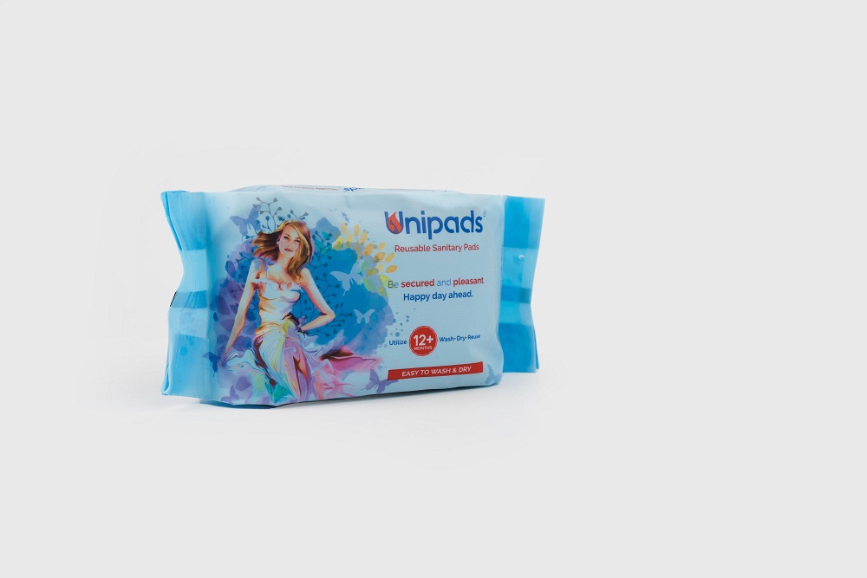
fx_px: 843
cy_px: 289
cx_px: 434
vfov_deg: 37.9
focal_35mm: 35
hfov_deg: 54.4
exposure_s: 1/160
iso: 100
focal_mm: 35
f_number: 5.6
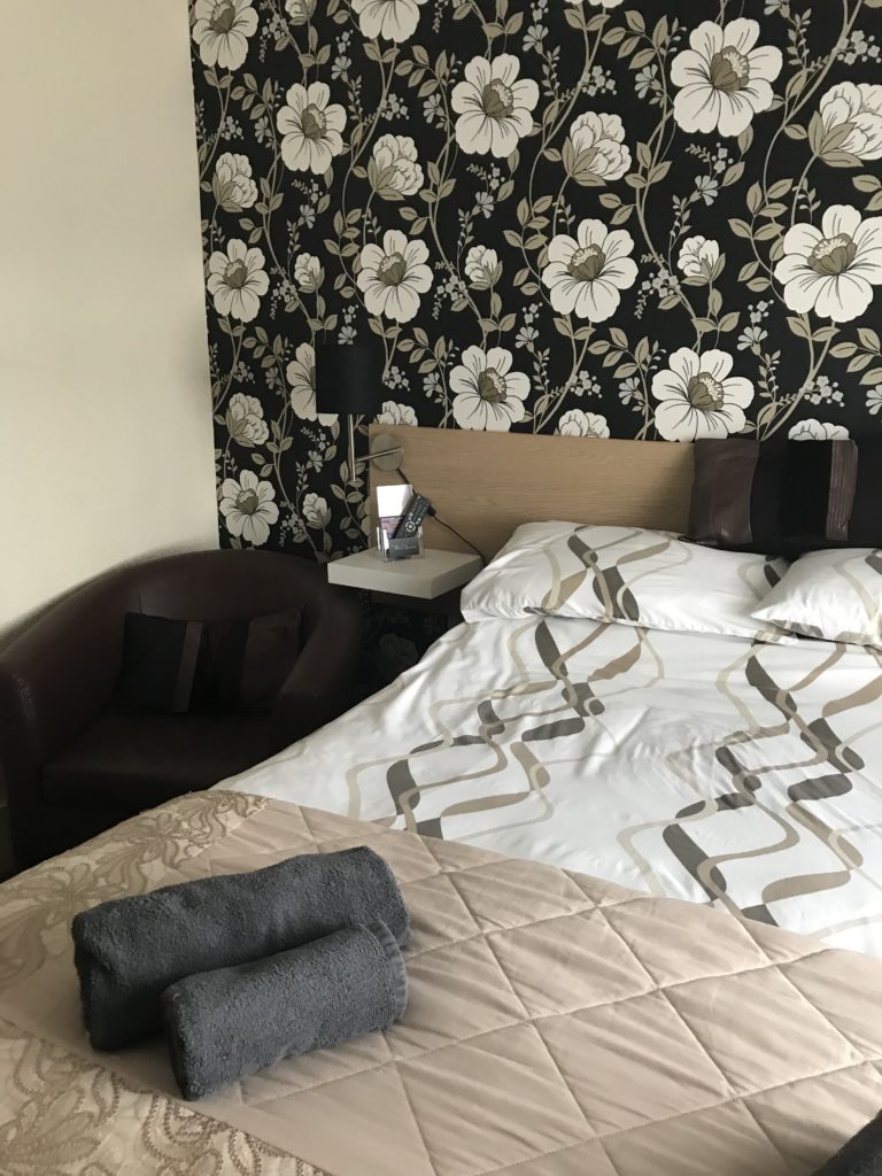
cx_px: 441
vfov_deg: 63.4
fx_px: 951
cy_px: 588
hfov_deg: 49.7
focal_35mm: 28
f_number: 1.8
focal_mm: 3.99
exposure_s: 1/17
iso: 80
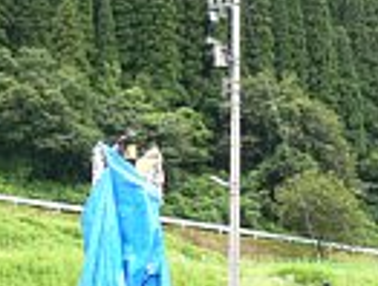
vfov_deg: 10.6
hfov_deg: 13.5
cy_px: 188
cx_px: 499
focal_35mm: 140
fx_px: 1533
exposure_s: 1/100
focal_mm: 9.7
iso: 80
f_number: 4
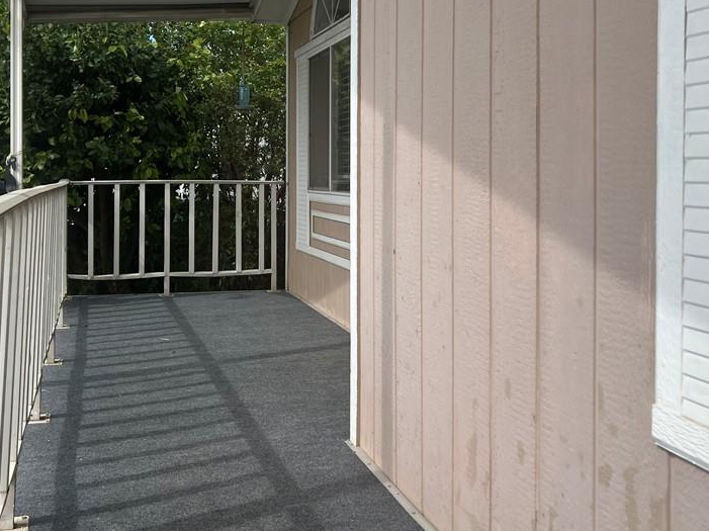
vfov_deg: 37.2
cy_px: 173
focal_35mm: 38
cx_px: 301
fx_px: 778
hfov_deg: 48.8
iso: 50
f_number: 1.5
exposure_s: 1/2841
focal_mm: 5.7
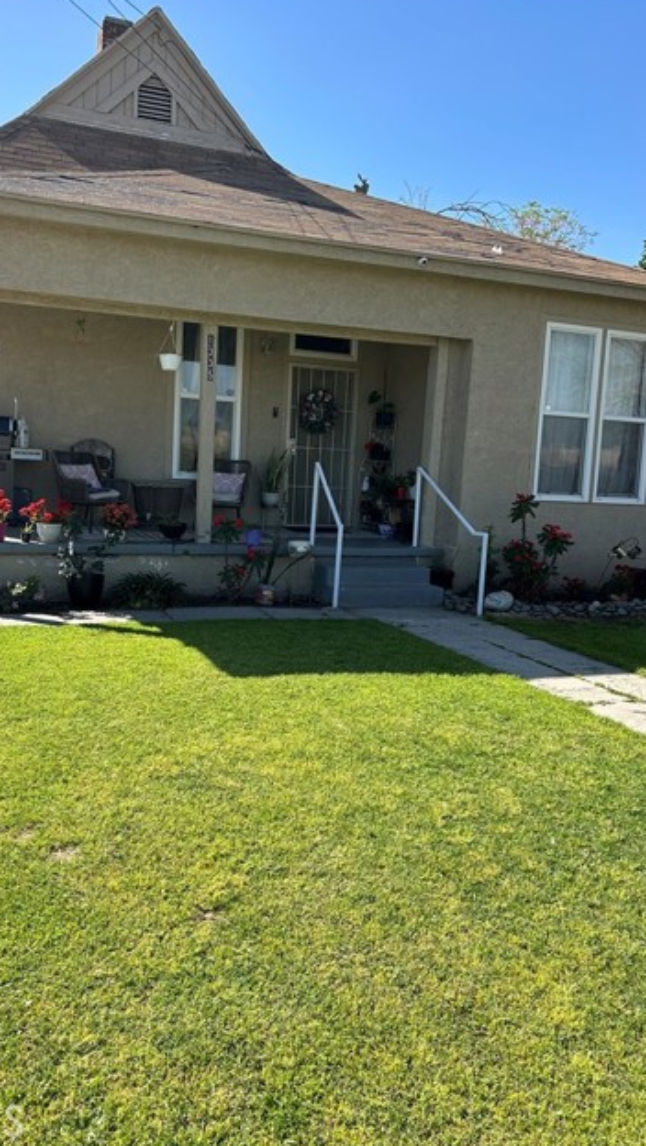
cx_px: 290
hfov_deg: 40.2
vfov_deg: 66.0
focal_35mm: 29
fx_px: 882
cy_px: 561
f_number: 1.5
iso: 50
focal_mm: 5.7
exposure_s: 1/2404
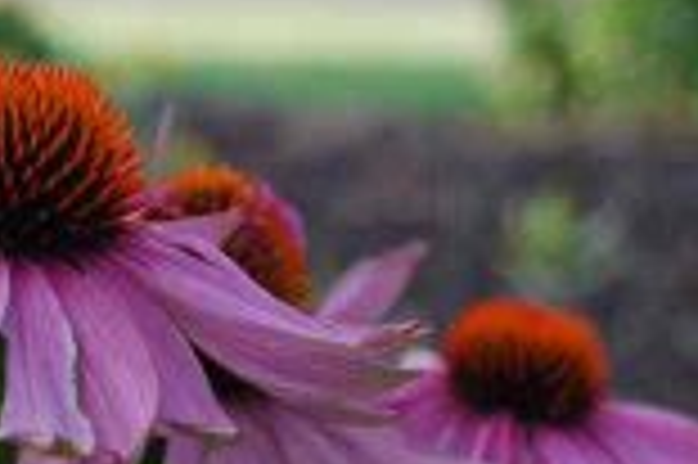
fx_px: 3157
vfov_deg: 8.4
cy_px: 221
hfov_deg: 12.5
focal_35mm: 163
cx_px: 23
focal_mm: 42
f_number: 5.6
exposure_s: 1/125
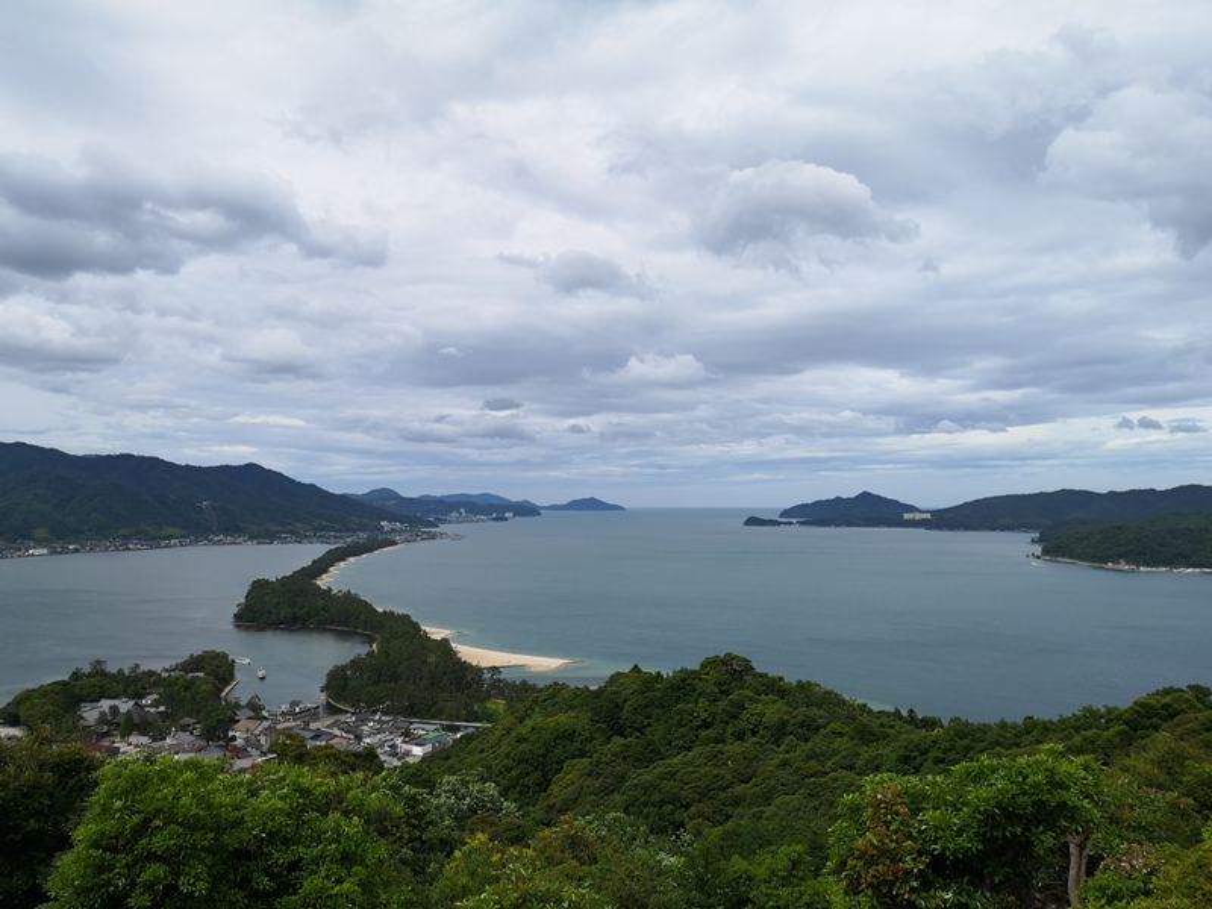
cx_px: 606
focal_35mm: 27
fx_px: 945
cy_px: 454
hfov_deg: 65.3
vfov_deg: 51.4
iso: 50
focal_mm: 3.95
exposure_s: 1/3040
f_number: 1.8
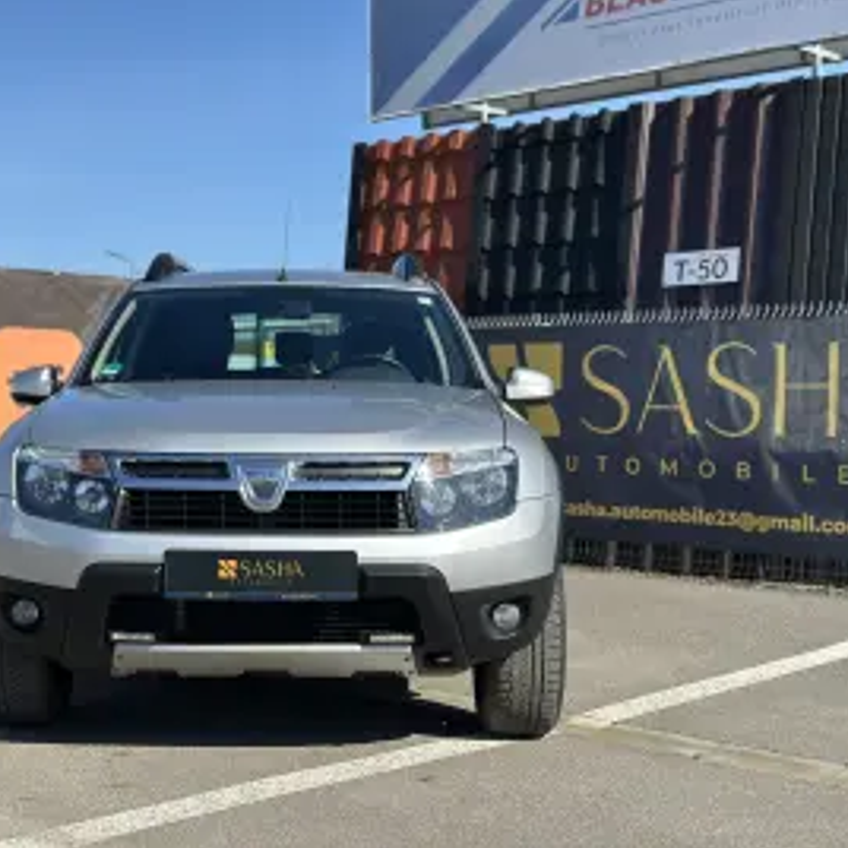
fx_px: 1580
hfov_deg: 29.9
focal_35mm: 57
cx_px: 301
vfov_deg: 30.0
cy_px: 424
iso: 80
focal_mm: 6.86
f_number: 1.78
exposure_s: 1/4566
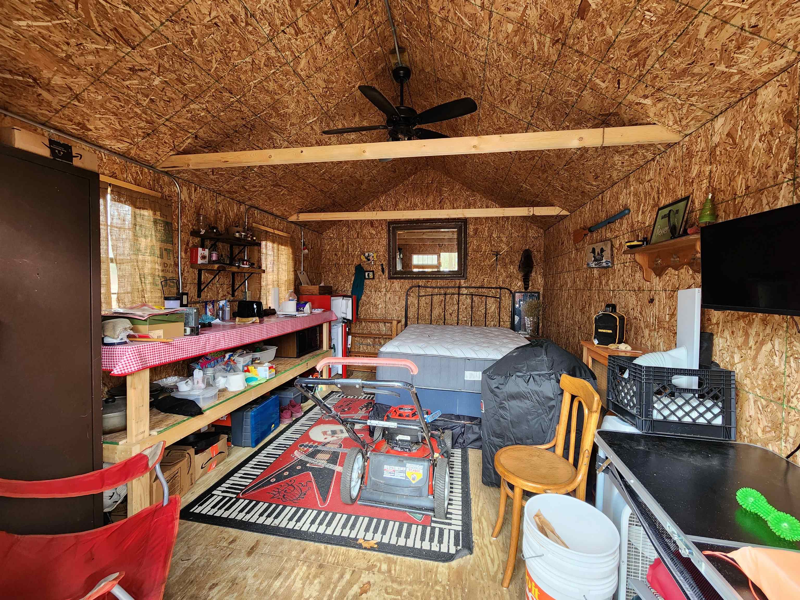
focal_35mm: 13
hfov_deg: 106.2
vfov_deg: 89.9
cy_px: 300
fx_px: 300
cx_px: 400
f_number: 2.2
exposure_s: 1/60
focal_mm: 2.2
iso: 250
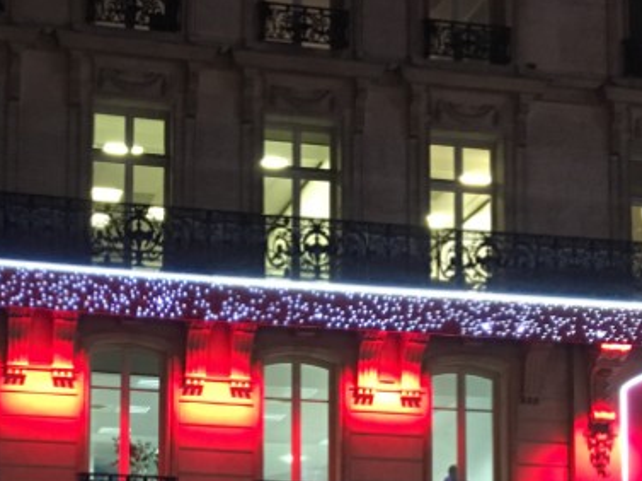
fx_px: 1427
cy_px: 575
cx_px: 158
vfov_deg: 18.2
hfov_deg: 25.1
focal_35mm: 77
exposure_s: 1/33
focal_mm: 4.2
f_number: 2.2
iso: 200
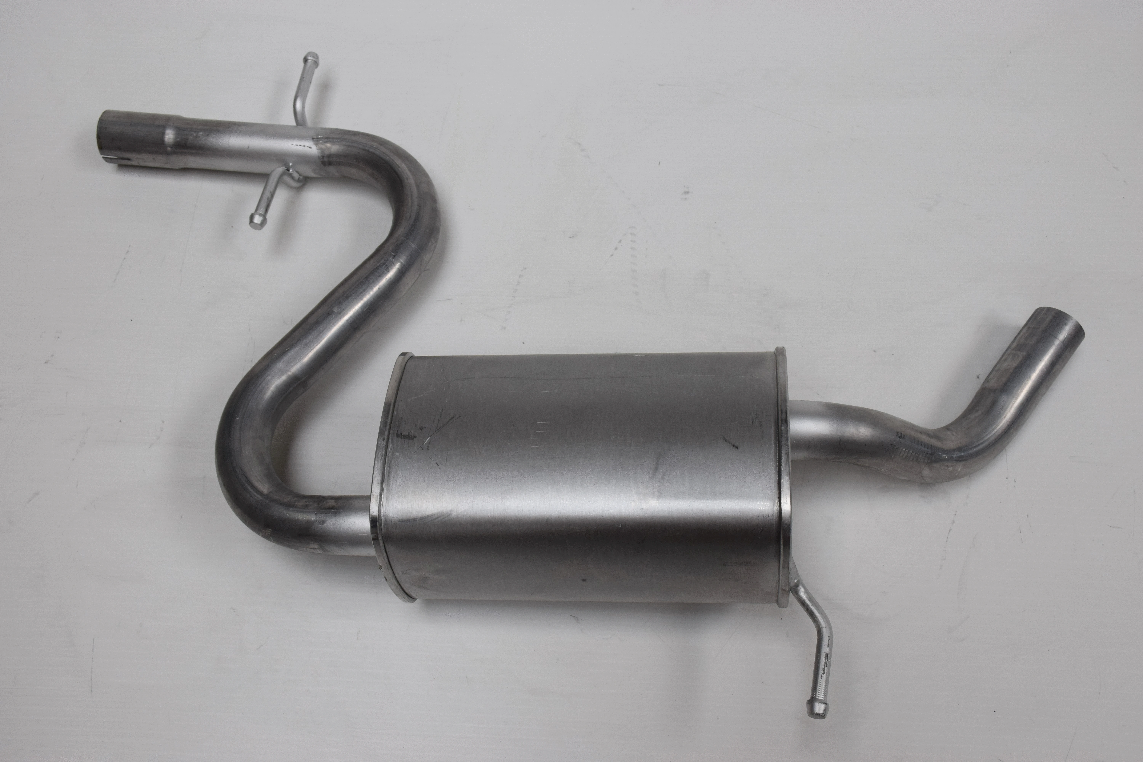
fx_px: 1238
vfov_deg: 34.2
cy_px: 381
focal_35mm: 39
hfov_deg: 49.6
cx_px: 572
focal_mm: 26
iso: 400
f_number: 8
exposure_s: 1/250
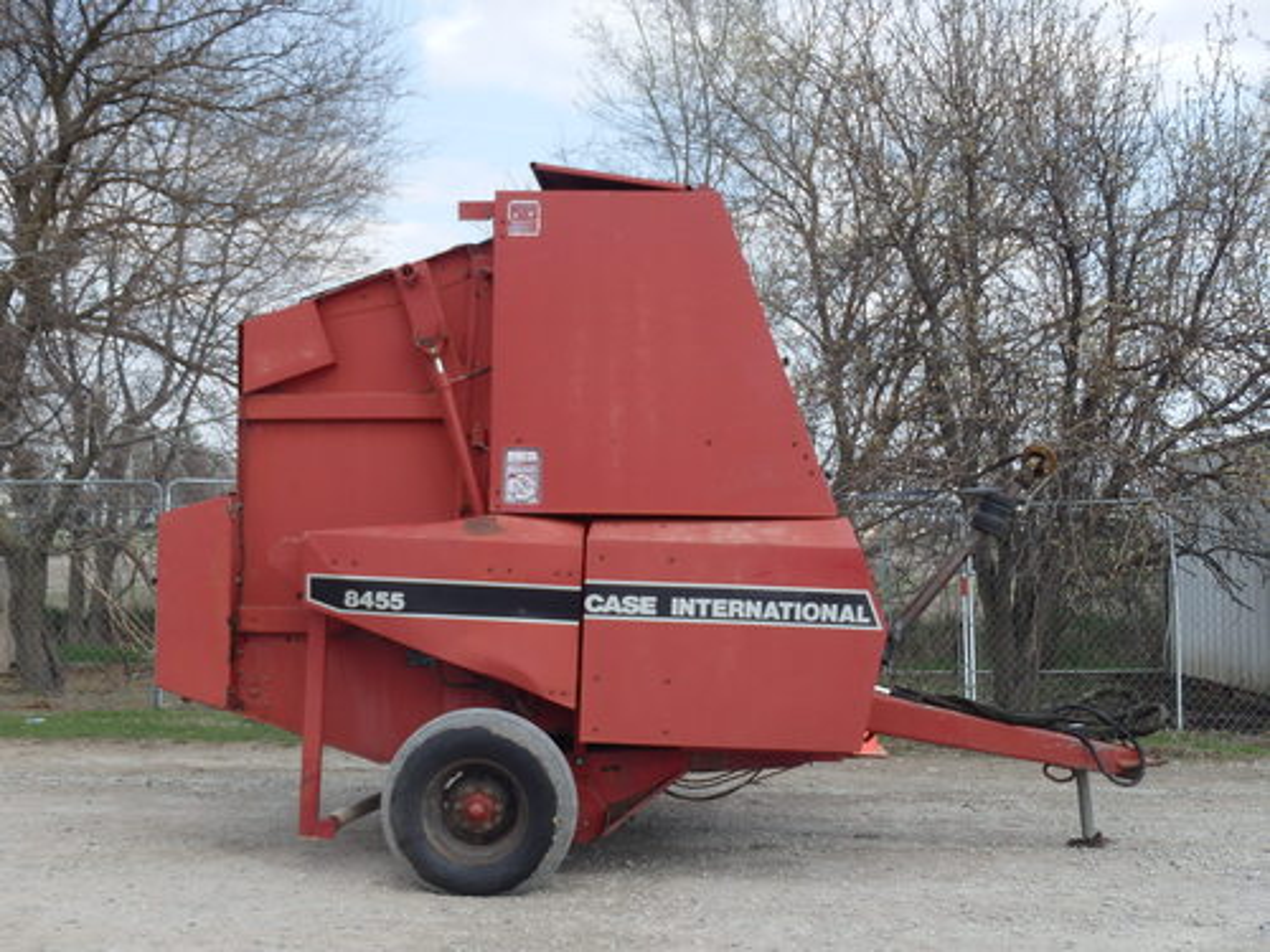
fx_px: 1688
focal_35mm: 46
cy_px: 476
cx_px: 635
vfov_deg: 31.5
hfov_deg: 41.2
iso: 125
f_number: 4.9
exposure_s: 1/400
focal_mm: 8.3
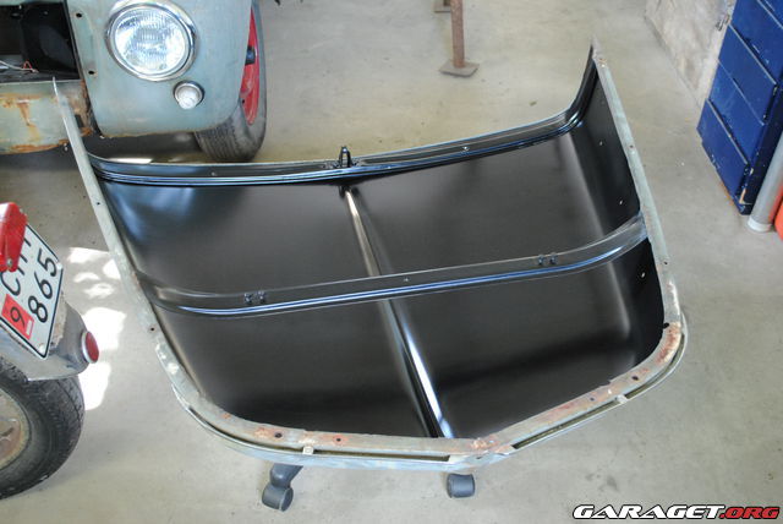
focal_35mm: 36
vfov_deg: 36.9
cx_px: 392
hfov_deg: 53.1
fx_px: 784
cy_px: 262
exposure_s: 1/13
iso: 800
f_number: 4.5
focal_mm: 24
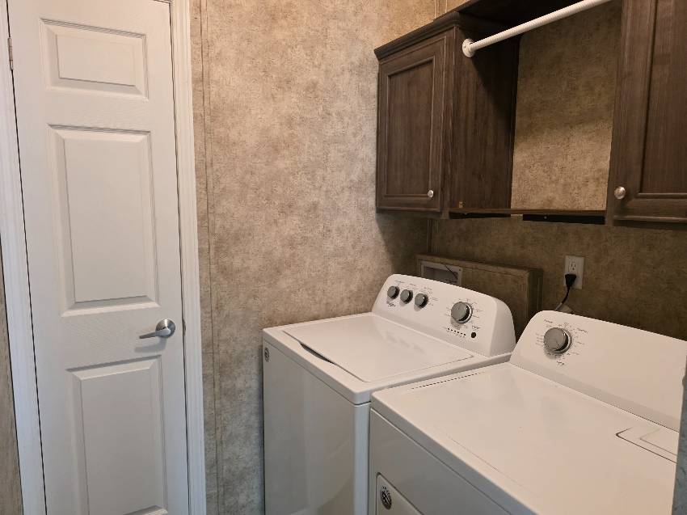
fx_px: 456
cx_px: 344
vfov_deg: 58.9
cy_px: 258
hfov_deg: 73.9
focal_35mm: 23
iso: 640
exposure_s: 1/120
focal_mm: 6.3
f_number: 1.7
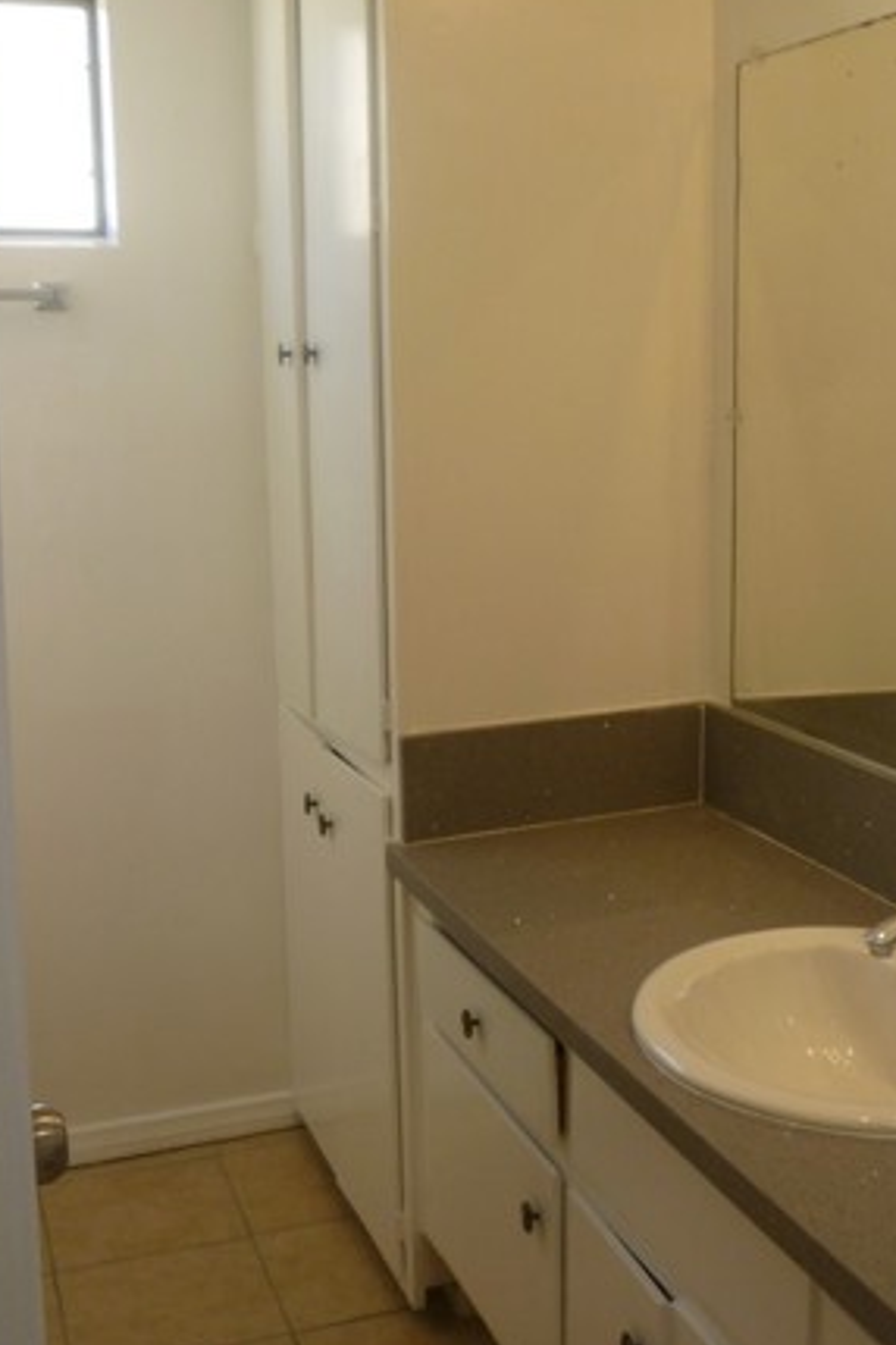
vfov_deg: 43.6
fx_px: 1680
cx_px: 655
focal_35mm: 45
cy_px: 608
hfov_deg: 29.5
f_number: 3.3
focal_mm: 5.2
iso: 80
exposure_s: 1/40
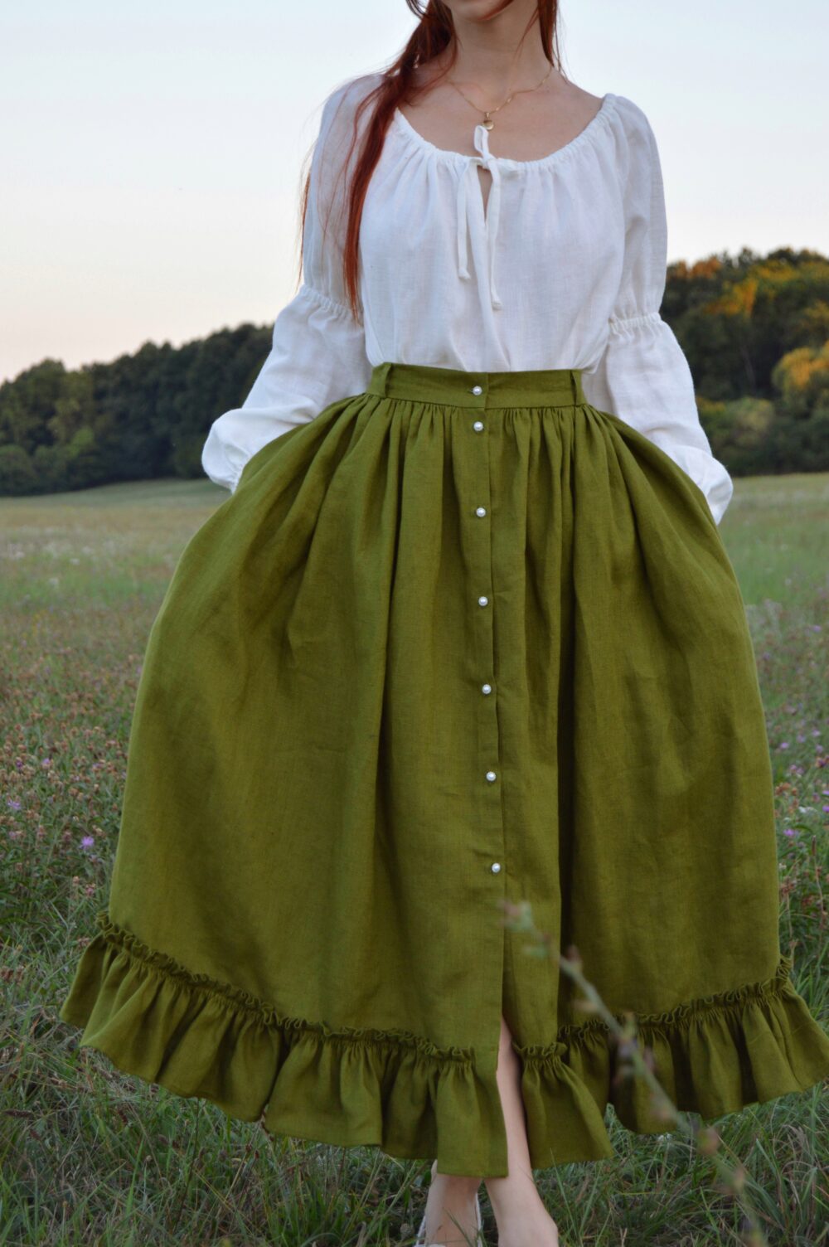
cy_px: 624
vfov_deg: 24.6
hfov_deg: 16.5
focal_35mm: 82
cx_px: 414
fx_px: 2855
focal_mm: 55
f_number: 5.6
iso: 400
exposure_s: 1/125
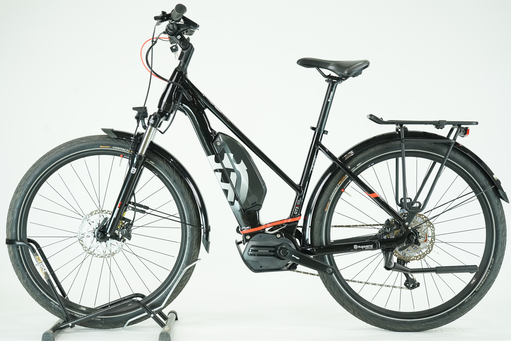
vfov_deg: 22.6
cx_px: 256
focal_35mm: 60
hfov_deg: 33.4
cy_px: 170
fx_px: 852
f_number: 5
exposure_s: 1/200
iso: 2000
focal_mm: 60
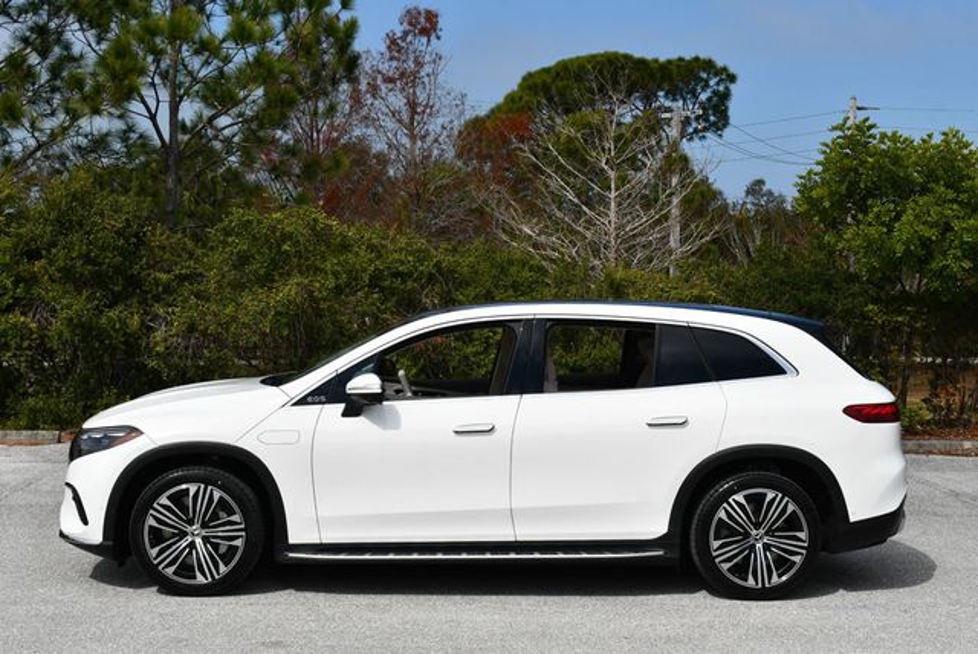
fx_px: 1577
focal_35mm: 58
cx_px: 489
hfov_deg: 34.5
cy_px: 327
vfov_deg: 23.4
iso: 100
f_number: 9
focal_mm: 29
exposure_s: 1/320
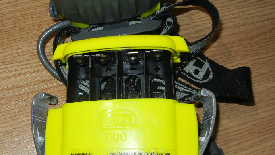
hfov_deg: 41.9
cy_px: 82
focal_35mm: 49
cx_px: 110
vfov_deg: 24.4
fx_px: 357
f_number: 3.5
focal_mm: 5.4
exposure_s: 1/30
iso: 200
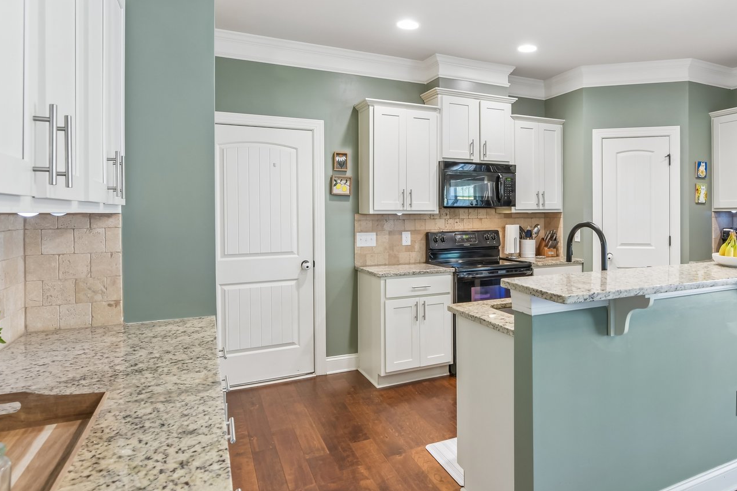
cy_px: 216
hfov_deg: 71.3
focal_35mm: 24
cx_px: 500
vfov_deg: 53.0
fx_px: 491
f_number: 8
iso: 400
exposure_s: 1/8
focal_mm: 15
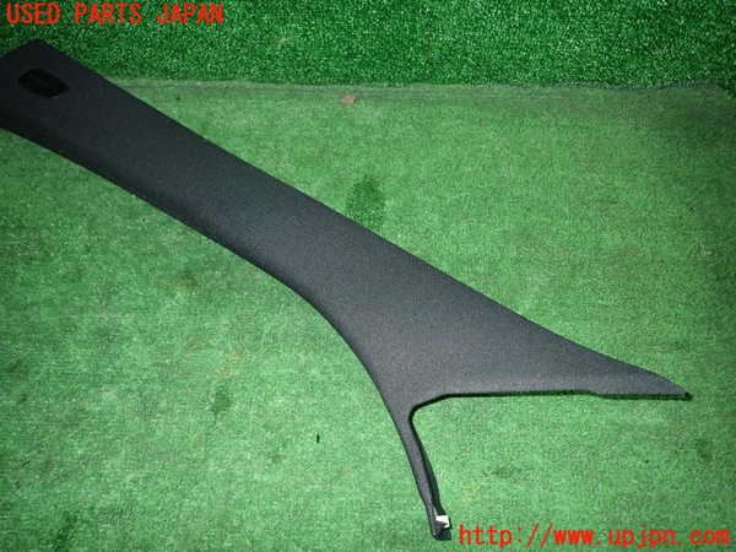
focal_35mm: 25
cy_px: 276
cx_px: 368
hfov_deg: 69.4
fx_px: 532
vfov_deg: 54.9
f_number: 5.6
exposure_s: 1/30
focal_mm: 4.5
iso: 200
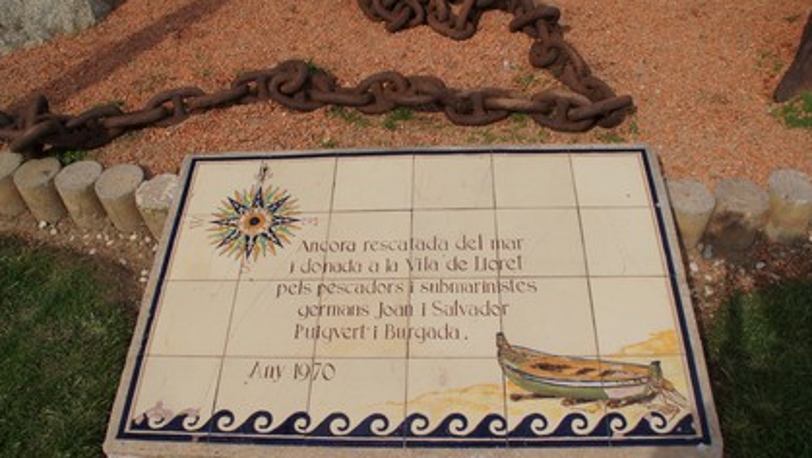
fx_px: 668
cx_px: 393
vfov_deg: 37.7
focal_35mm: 31
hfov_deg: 62.6
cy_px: 261
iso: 100
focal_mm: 18
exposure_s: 1/800
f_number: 6.3
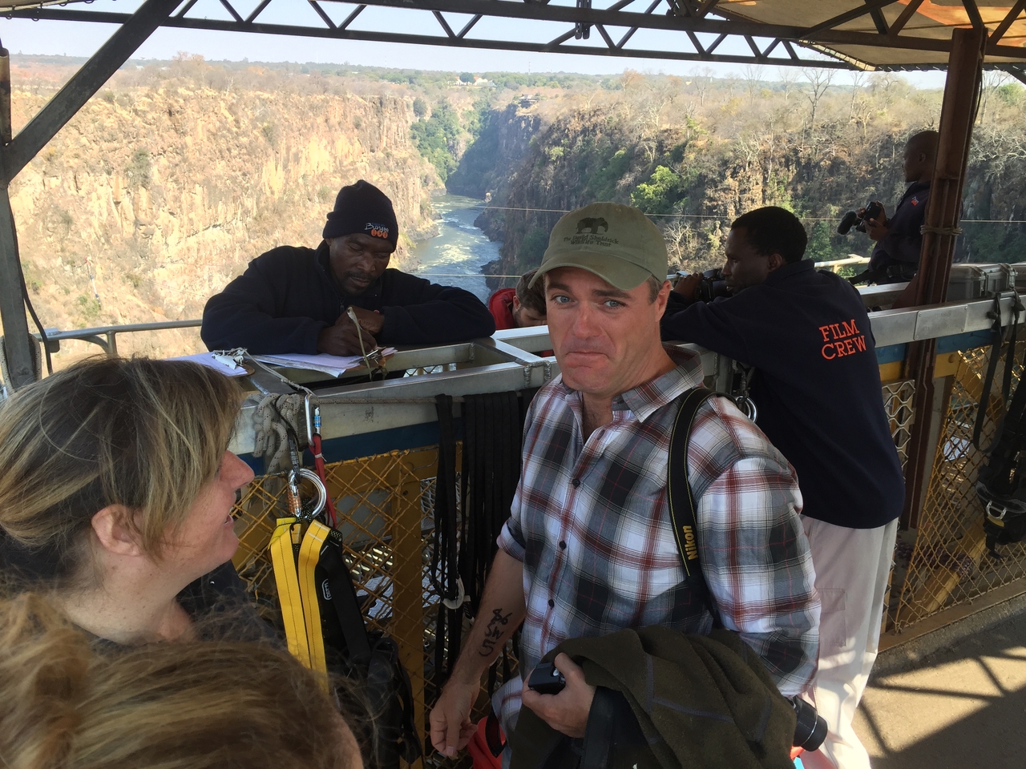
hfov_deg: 61.7
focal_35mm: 29
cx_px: 513
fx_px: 860
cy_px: 384
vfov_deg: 48.2
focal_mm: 4.15
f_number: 2.2
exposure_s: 1/395
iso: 32
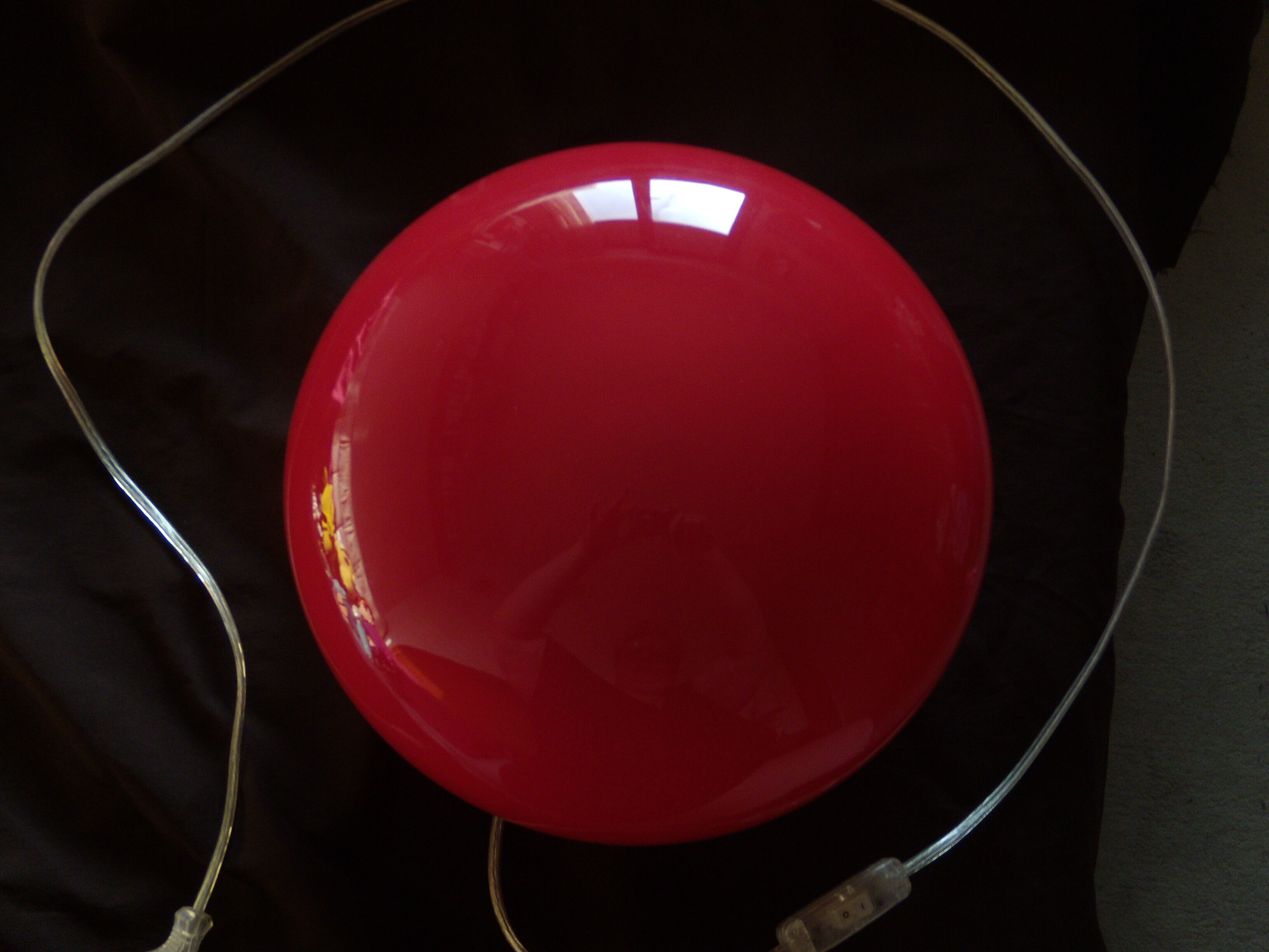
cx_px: 634
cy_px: 476
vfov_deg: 39.7
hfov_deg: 51.4
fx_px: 1320
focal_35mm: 36
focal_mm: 6.4
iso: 125
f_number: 3.6
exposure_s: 1/60
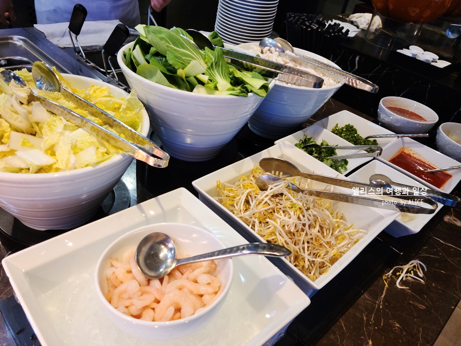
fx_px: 373
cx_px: 230
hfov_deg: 63.4
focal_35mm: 28
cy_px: 173
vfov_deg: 49.7
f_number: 2
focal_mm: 5.9
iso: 125
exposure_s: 1/59
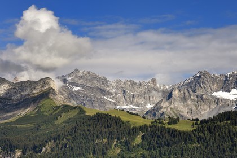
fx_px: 724
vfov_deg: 12.5
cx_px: 118
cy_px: 79
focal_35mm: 110
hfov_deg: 18.6
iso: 200
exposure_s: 1/250
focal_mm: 110
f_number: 14
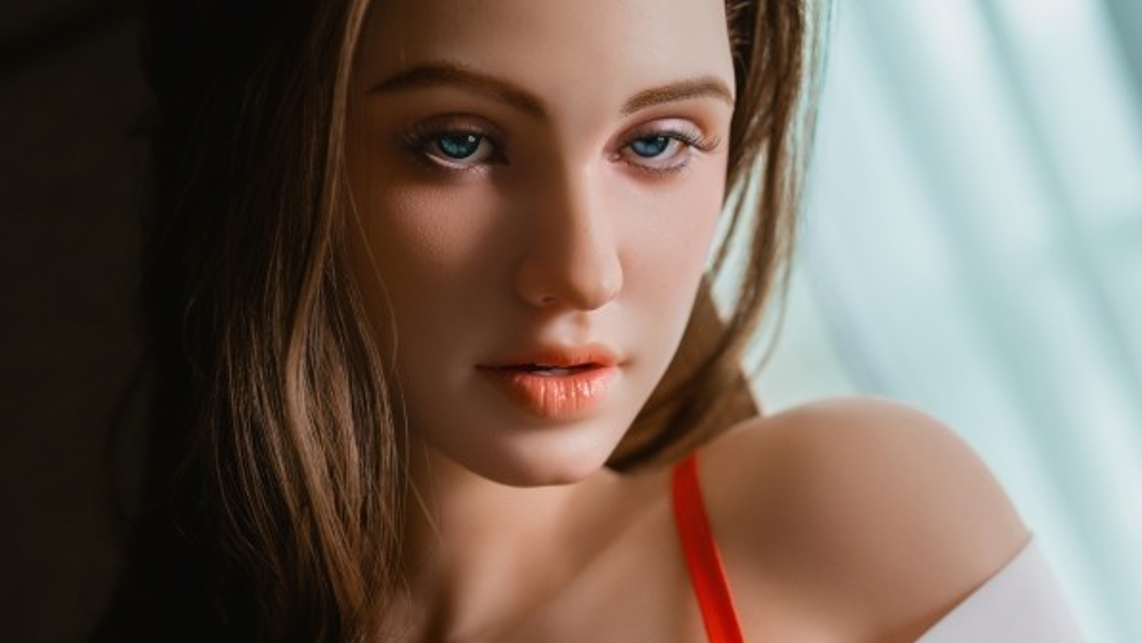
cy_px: 628
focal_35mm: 79
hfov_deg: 26.8
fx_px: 2393
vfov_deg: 15.1
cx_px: 572
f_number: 2.8
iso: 200
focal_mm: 50
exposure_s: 1/160
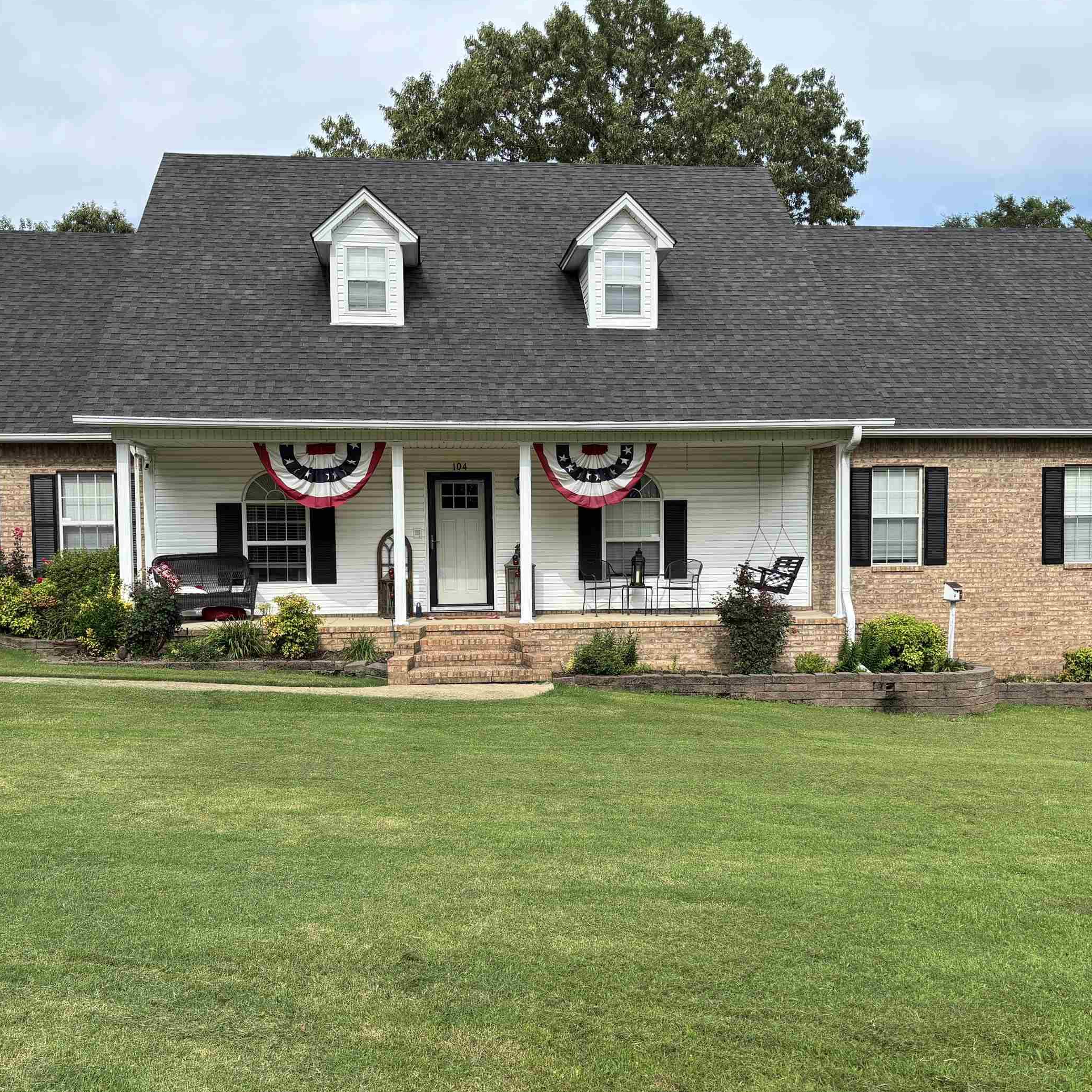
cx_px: 562
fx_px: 1213
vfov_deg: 48.4
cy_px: 603
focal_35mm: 34
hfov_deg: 48.4
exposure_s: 1/1399
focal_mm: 5.96
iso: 50
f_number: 1.6
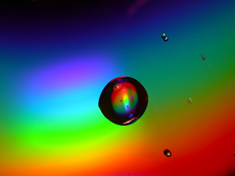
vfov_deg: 18.9
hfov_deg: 25.0
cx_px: 118
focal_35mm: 78
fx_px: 529
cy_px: 88
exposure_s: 1/89.7
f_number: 5.6
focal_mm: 16.2
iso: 100
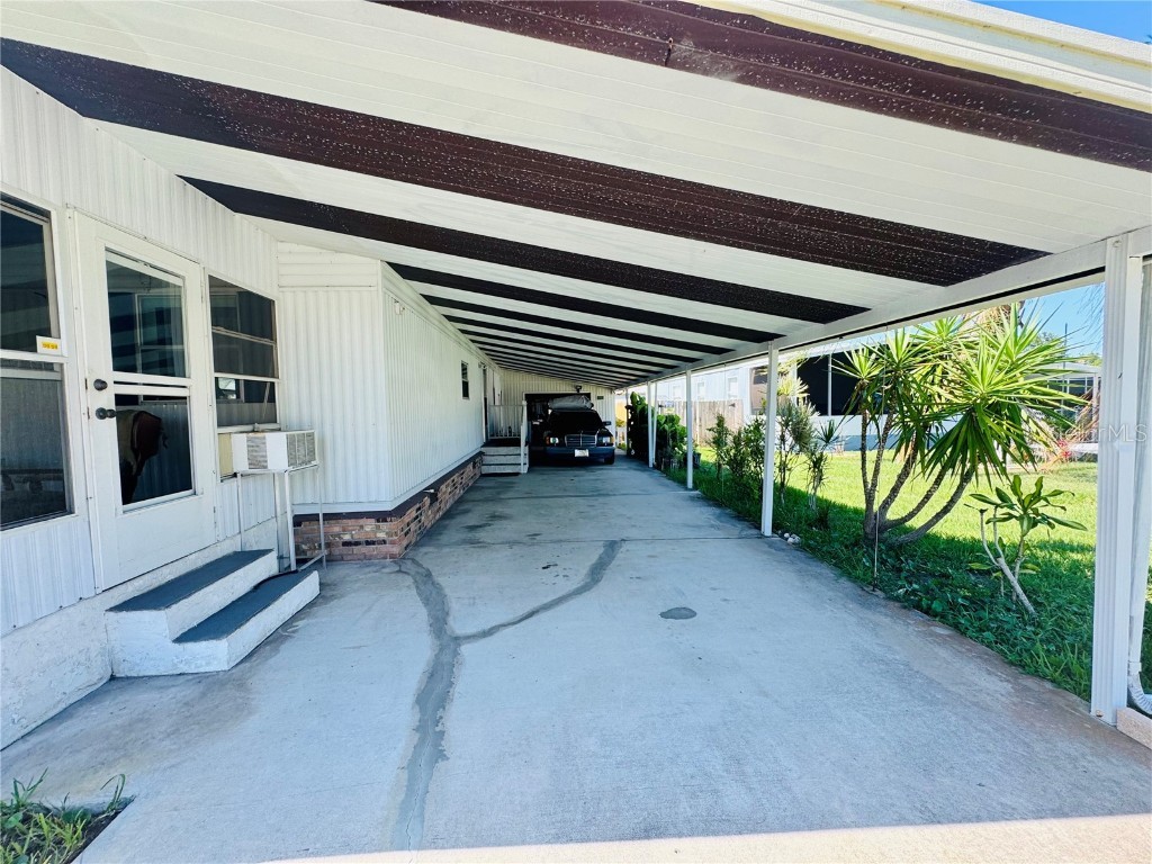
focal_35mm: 14
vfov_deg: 85.7
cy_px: 432
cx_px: 576
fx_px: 466
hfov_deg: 102.1
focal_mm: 2.22
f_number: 2.2
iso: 40
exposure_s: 1/304
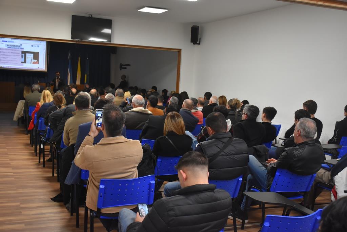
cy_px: 116
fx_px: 434
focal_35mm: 45
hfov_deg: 43.6
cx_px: 174
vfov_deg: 29.9
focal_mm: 30
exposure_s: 1/100
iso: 1600
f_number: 5
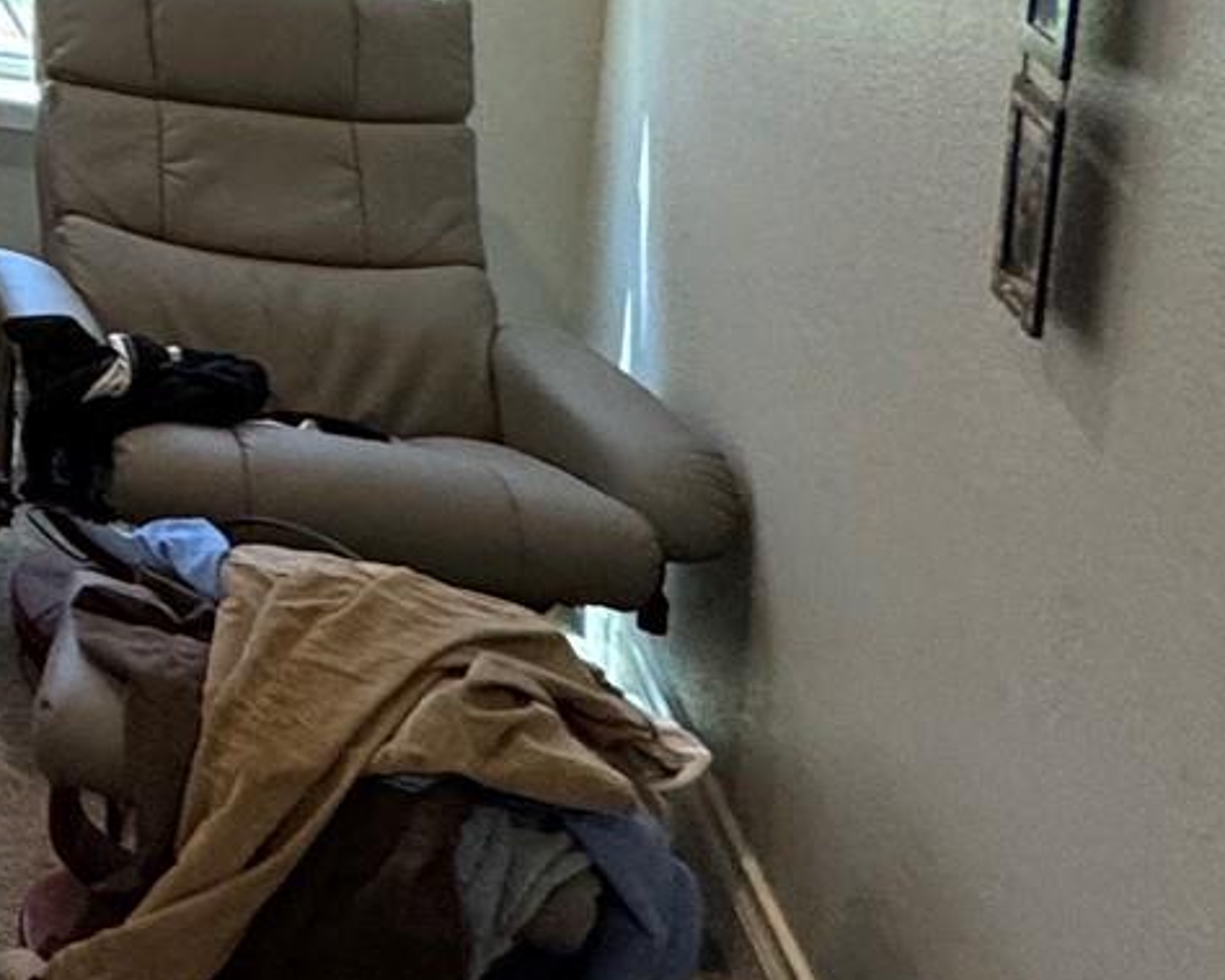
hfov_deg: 18.7
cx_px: -1274
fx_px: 2139
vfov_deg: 23.1
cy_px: -272
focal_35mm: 59
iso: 200
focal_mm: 2.22
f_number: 2.2
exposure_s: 1/120
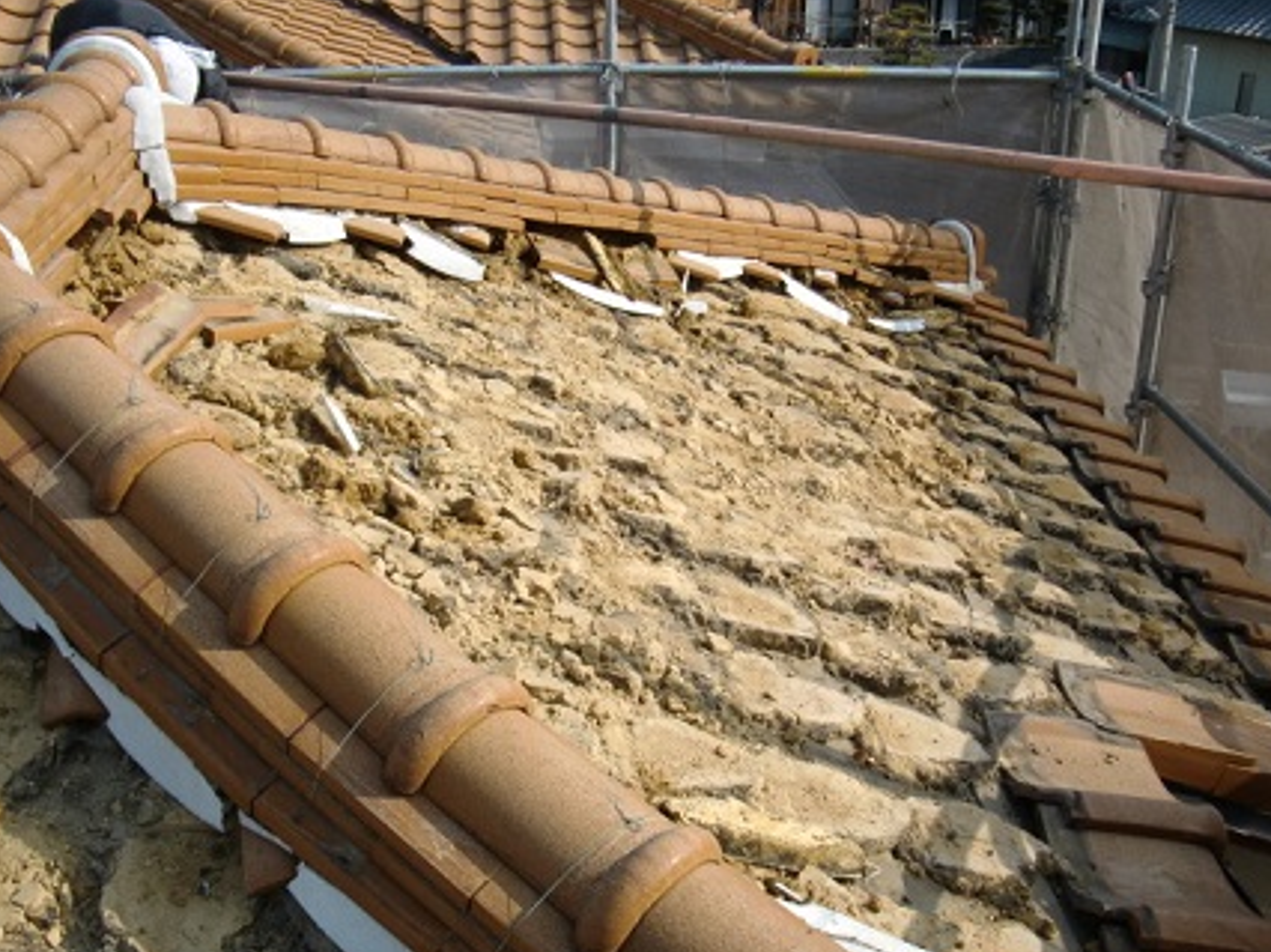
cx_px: 638
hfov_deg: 46.8
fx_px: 1468
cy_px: 489
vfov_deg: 35.9
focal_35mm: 40
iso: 64
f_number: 3.9
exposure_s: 1/640
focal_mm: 6.66
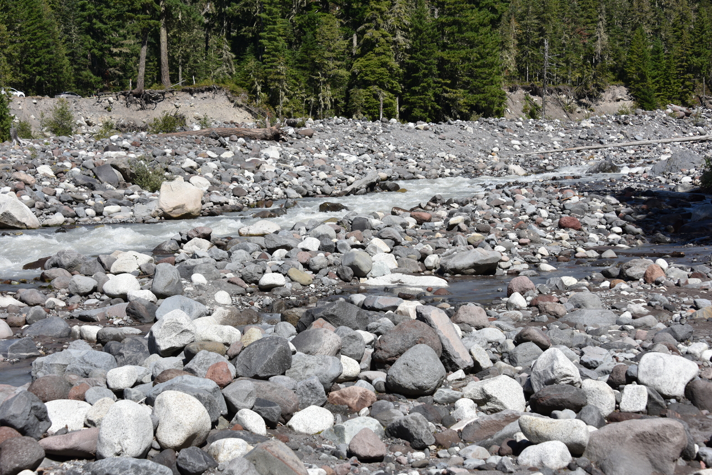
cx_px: 356
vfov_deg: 21.9
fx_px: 1226
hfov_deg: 32.4
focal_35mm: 62
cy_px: 238
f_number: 8
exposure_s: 1/400
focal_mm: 62
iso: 100
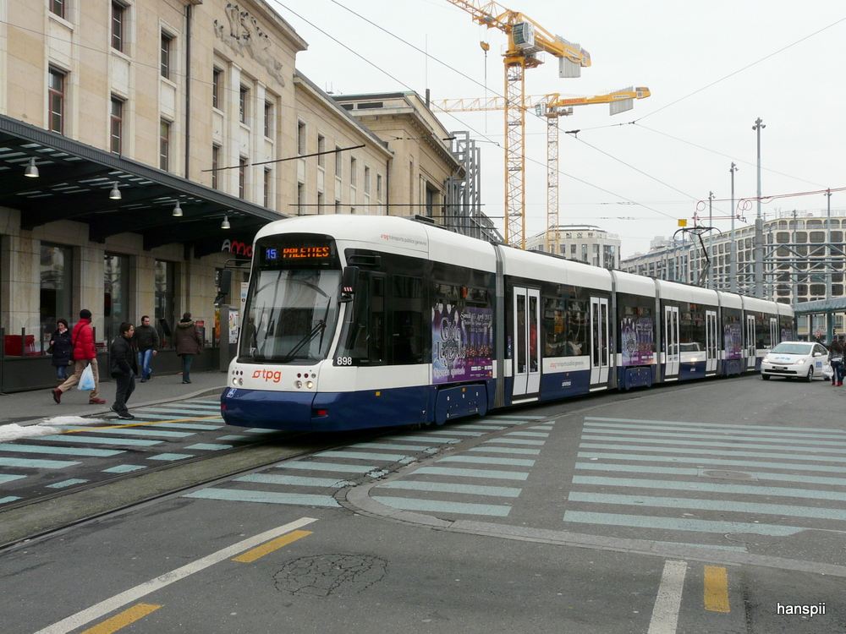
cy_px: 317
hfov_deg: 52.6
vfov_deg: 40.7
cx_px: 423
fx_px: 855
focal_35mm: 35
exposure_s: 1/200
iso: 100
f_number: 5.6
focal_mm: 5.8
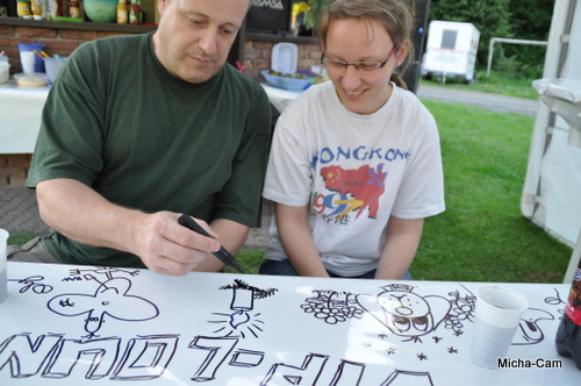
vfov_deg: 47.8
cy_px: 193
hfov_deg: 67.4
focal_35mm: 27
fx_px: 435
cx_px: 290
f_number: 5
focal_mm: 18
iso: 400
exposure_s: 1/100
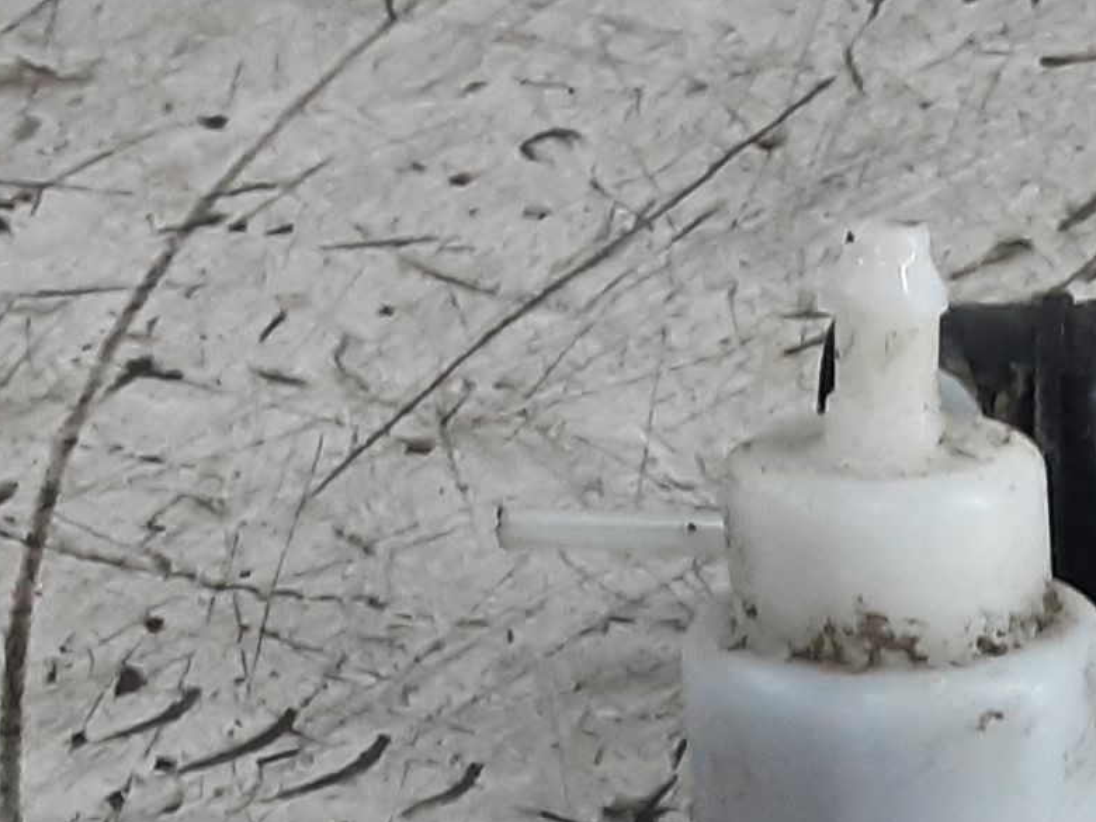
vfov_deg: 12.1
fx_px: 3578
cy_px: 1459
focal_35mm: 113
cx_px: 1380
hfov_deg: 16.6
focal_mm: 2.91
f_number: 1.9
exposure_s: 1/50
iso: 100
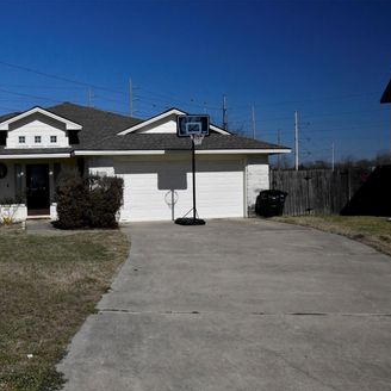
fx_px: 447
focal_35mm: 35
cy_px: 195
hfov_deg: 45.8
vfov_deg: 47.2
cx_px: 106
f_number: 20
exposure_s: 1/1600
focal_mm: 18
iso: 2000
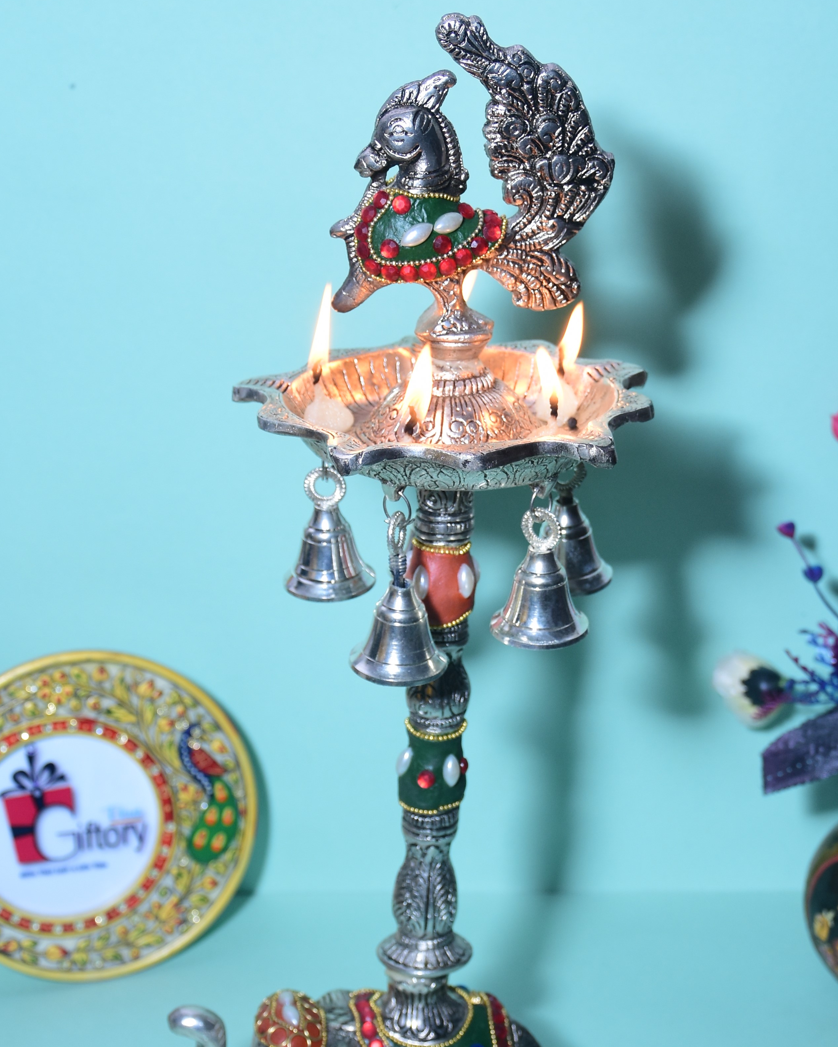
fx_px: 2139
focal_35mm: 69
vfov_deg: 27.3
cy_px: 724
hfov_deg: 22.1
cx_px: 485
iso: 250
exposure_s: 1/125
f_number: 4.2
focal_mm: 30
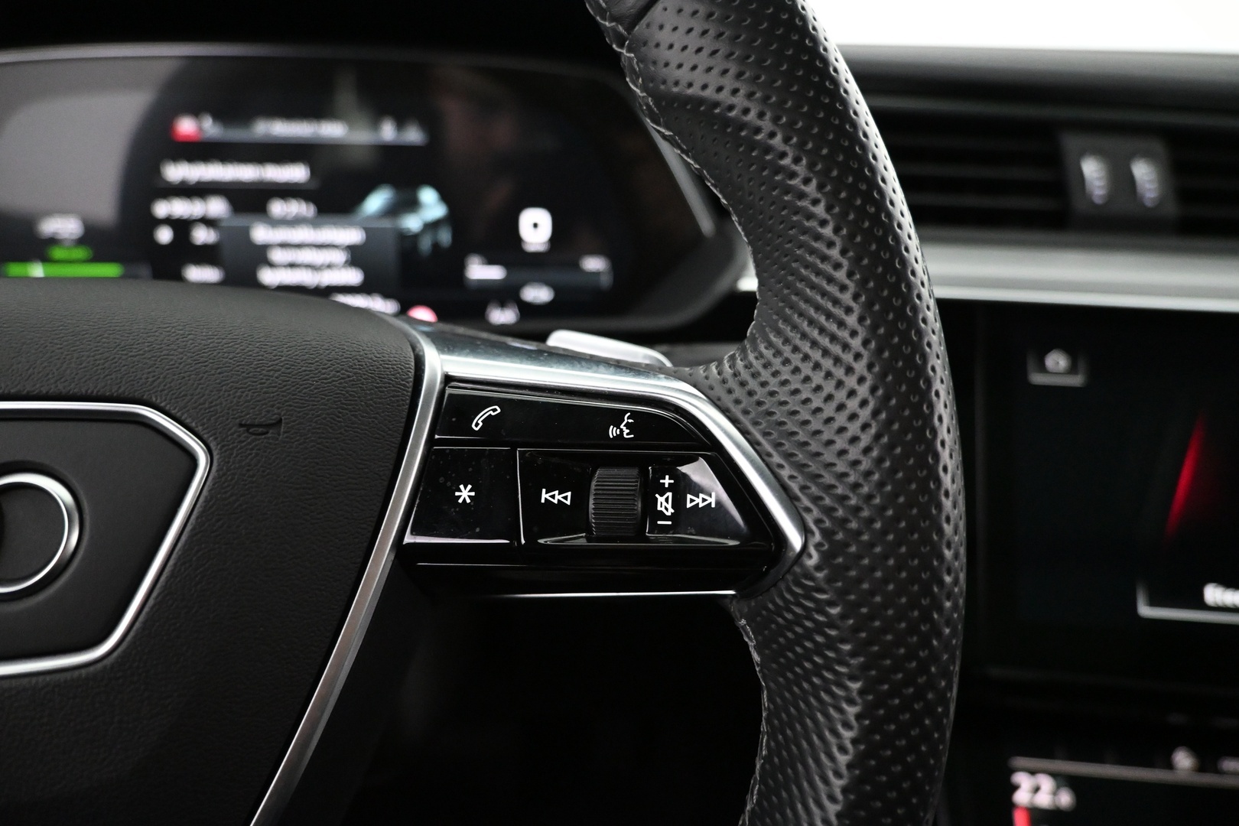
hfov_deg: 73.7
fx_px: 826
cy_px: 413
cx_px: 620
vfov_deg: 53.1
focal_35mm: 24
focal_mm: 16
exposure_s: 1/60
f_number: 3.5
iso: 5000
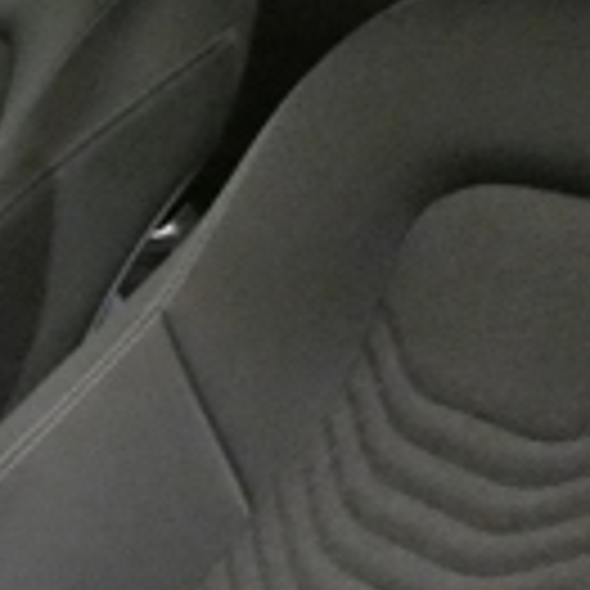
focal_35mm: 108
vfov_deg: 16.0
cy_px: 513
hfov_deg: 14.2
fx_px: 2083
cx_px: -482
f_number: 2.8
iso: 1600
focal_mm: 3.6
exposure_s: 1/30
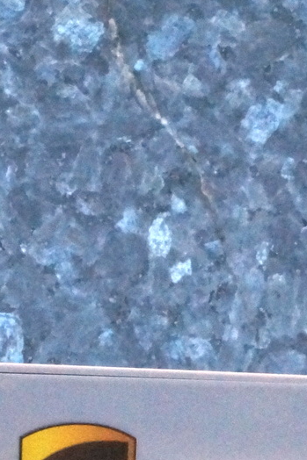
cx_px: 91
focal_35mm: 126
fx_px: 1613
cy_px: 474
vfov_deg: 15.9
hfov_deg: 10.9
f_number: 22
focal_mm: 22
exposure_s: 1/60
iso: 2000
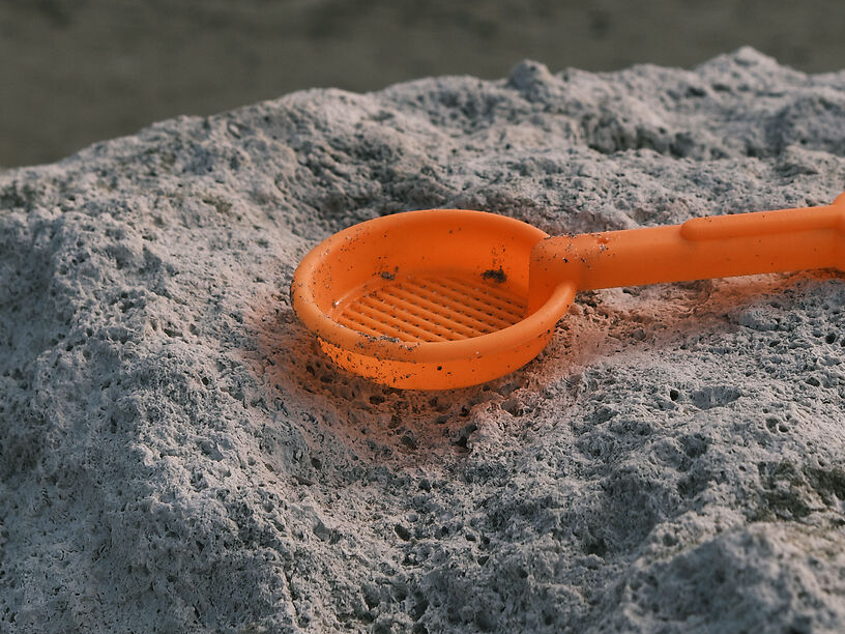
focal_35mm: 99
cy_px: 73
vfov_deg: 14.8
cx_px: 447
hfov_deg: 19.8
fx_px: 2417
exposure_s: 1/2500
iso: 160
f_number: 4
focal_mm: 23
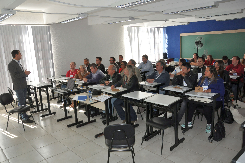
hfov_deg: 67.4
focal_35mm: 27
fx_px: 184
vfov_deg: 47.8
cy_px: 82
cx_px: 122
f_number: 5
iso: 800
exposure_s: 1/200
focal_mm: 18
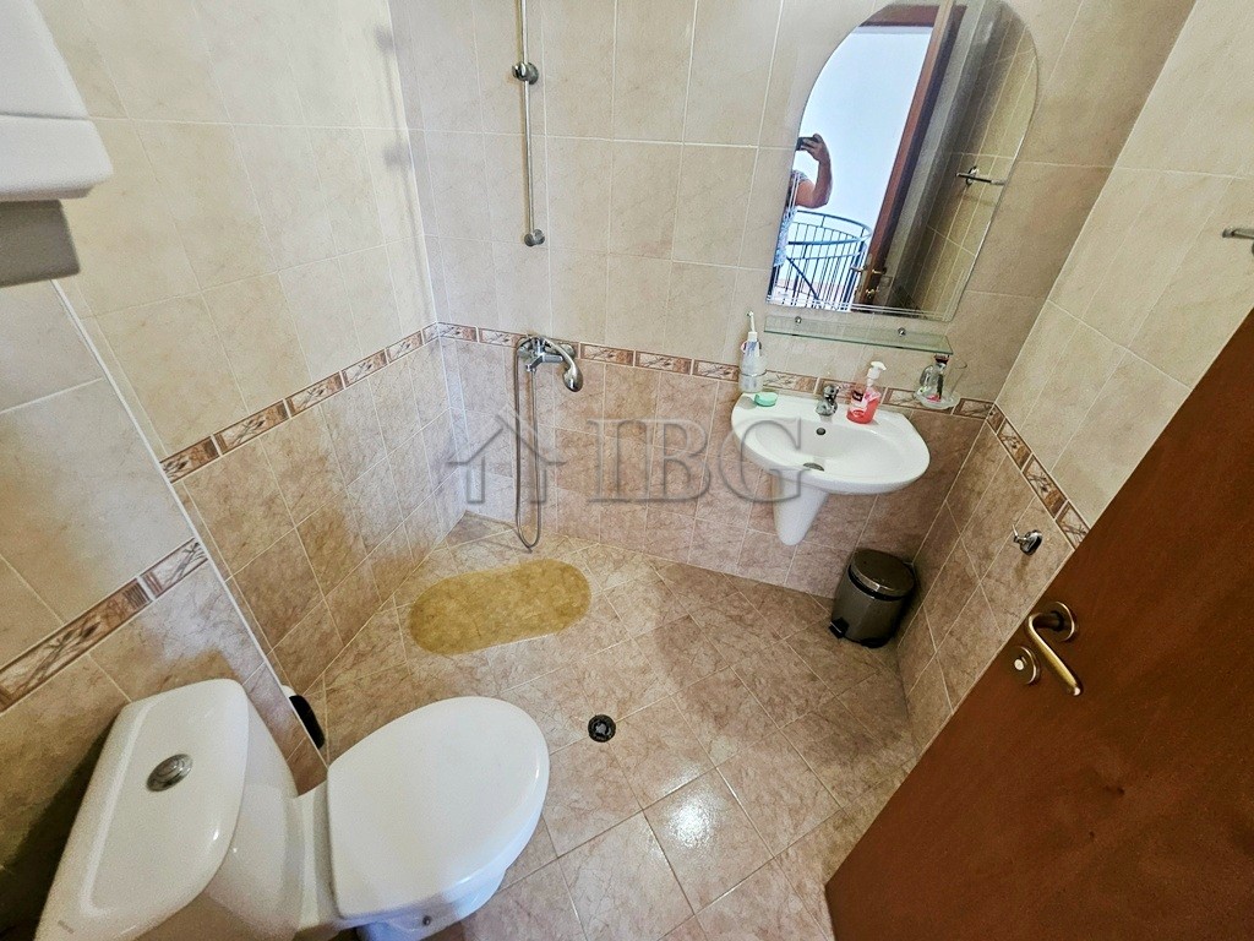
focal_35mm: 13
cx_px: 627
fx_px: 471
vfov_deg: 89.9
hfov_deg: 106.2
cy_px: 470
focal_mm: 1.7
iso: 200
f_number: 2.2
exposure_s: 1/50
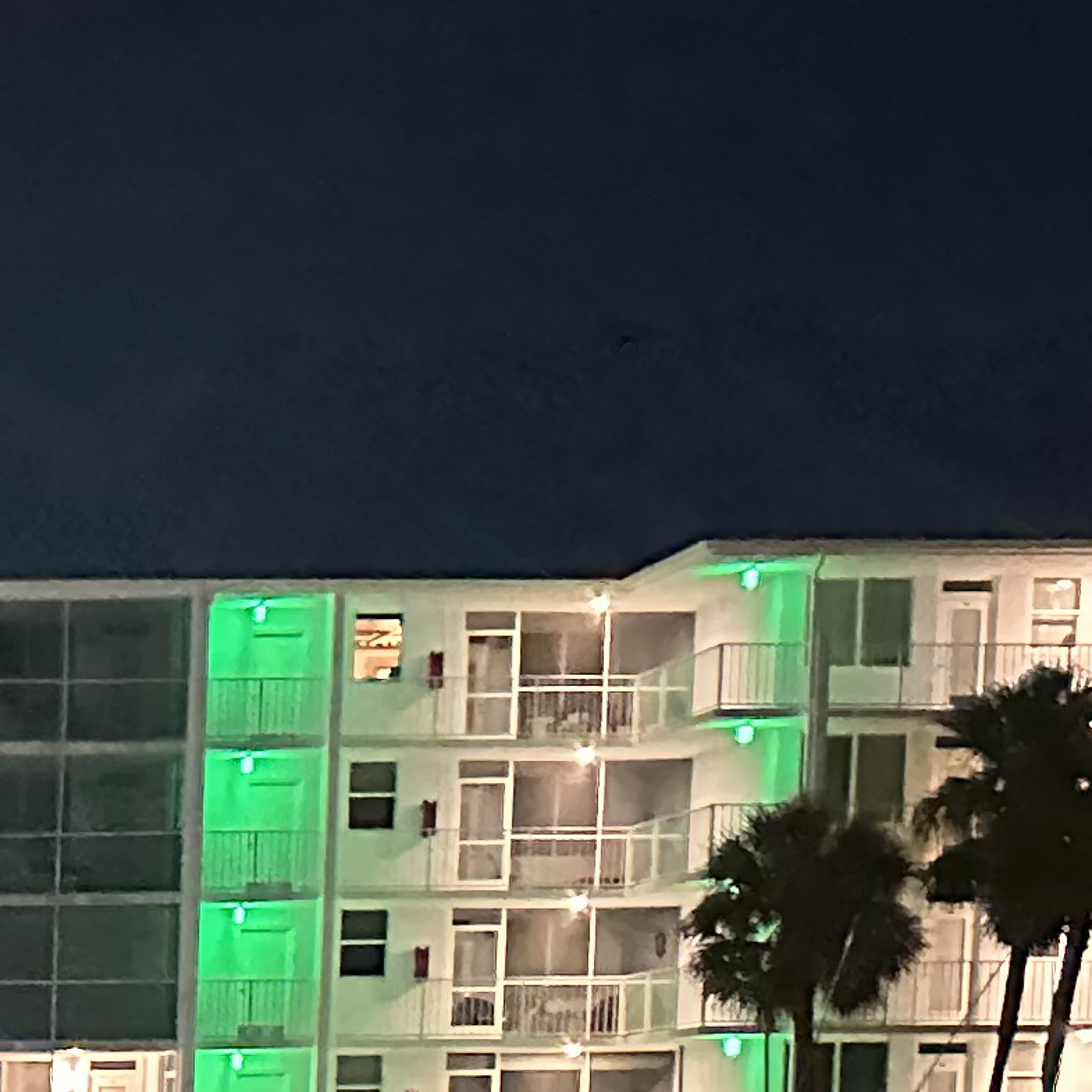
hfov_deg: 14.7
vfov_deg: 14.7
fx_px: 3890
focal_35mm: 109
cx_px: -611
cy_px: 1731
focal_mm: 6.86
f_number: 1.78
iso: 10000
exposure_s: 1/30
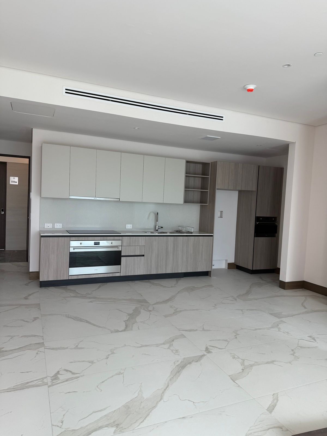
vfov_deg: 71.6
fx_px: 302
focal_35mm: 24
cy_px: 218
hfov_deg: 56.8
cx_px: 164
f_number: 1.78
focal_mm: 6.76
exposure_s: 1/146
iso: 50
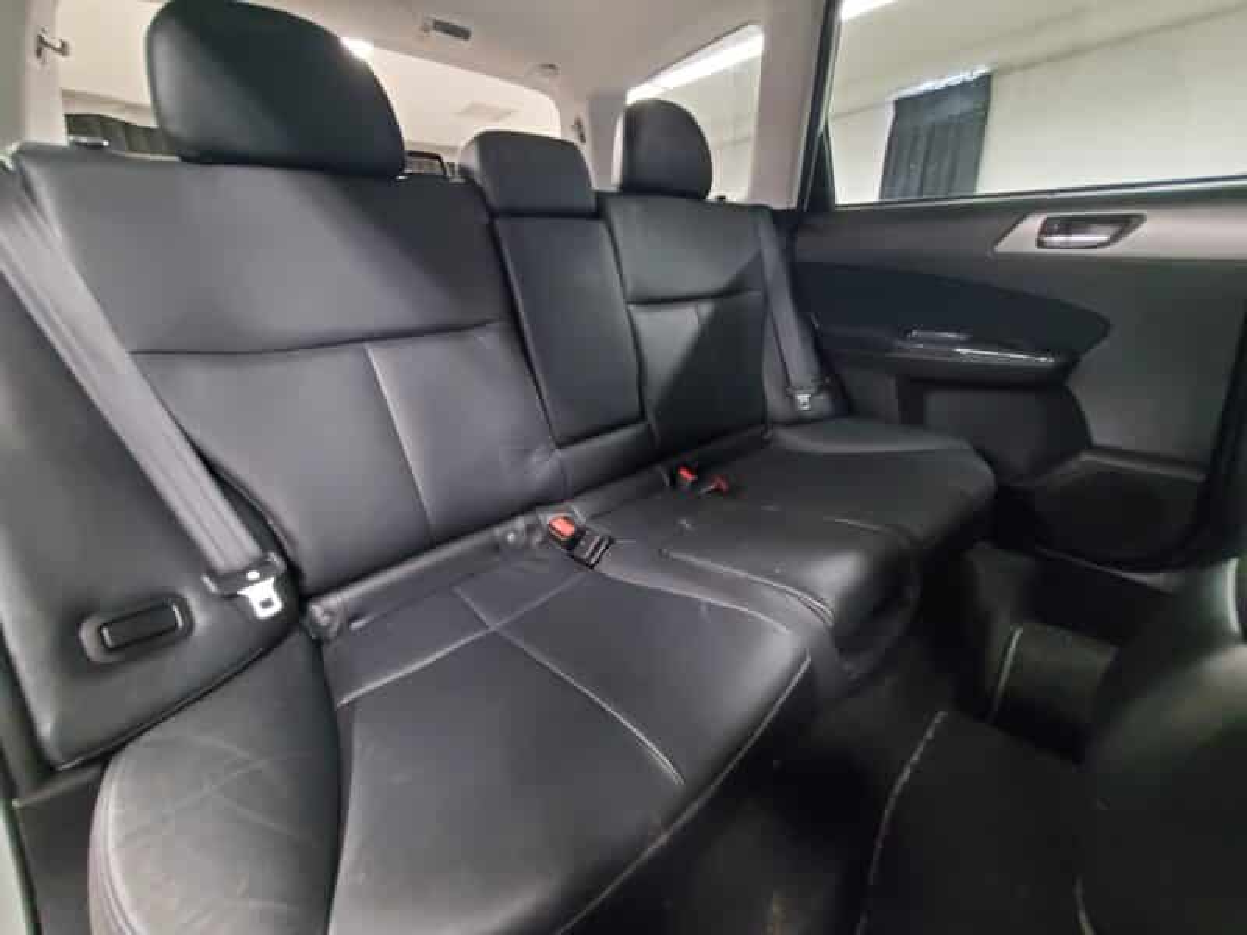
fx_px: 468
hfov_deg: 106.2
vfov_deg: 89.9
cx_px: 624
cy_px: 468
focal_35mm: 13
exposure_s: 1/13
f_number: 2.2
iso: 800
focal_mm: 1.8
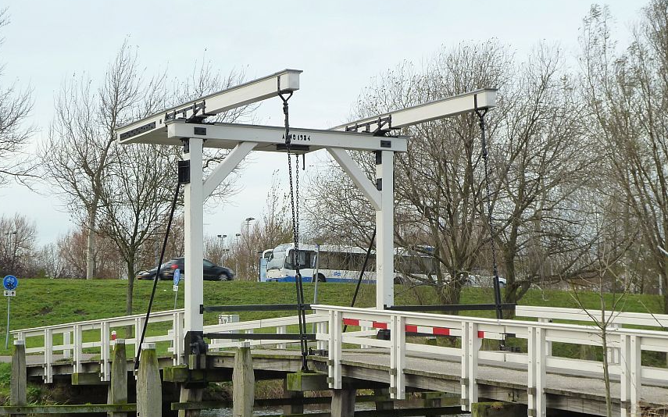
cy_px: 288
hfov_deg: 25.8
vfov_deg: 16.3
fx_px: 1456
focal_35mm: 80
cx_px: 353
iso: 125
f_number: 4
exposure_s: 1/80
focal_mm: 10.3
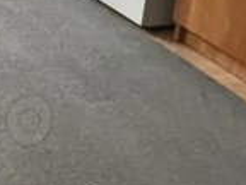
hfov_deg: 14.3
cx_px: -331
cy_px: -176
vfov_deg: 13.3
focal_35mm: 97
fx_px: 689
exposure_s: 1/60
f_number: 2.2
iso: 1000
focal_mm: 2.22
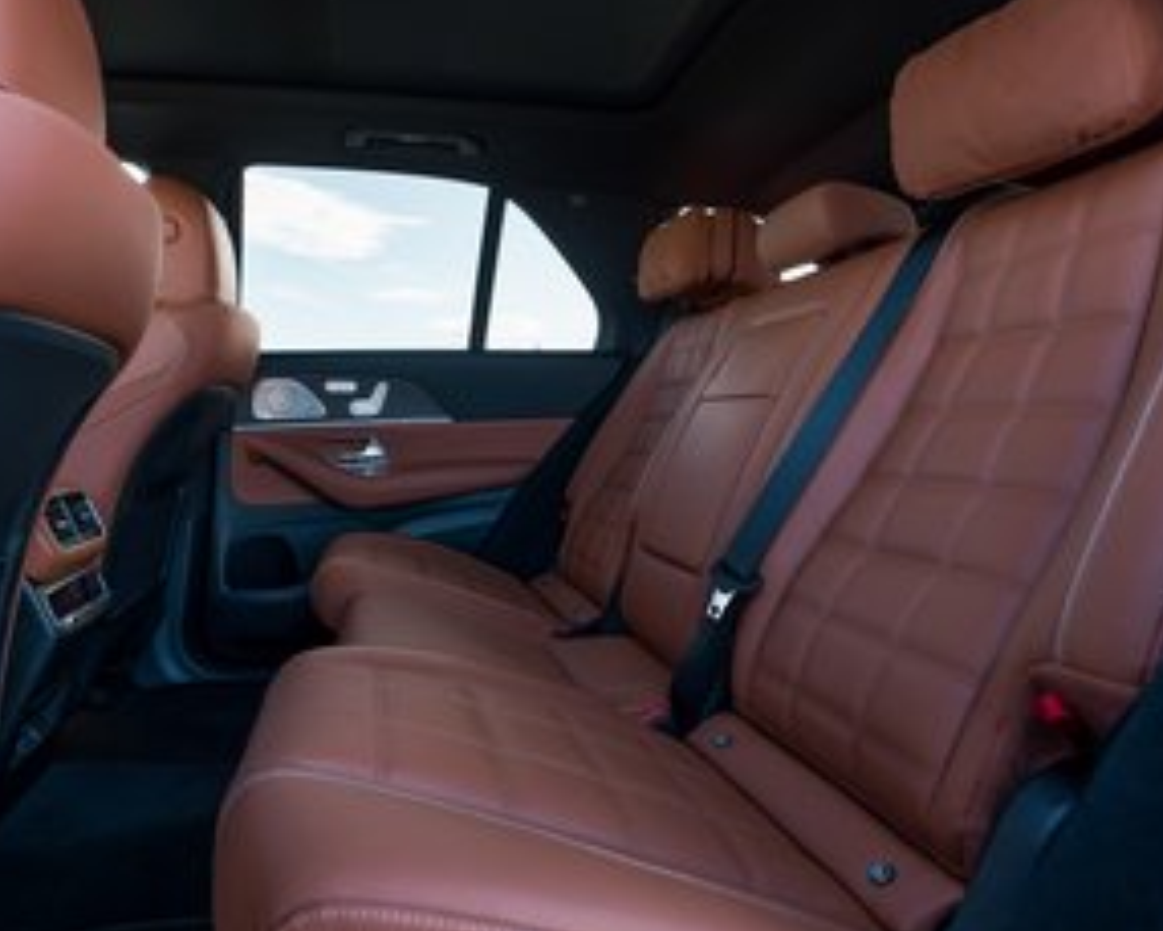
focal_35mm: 21
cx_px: 443
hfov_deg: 76.4
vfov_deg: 65.5
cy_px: 443
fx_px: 723
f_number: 5
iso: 250
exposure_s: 1/125
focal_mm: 16
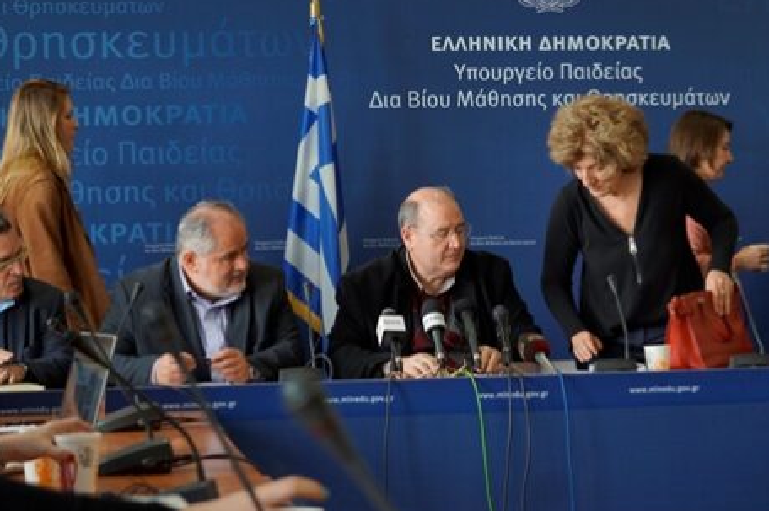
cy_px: 325
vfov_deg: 12.6
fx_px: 2319
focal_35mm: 109
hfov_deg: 18.8
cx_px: 449
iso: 500
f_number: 4.5
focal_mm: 55
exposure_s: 1/160
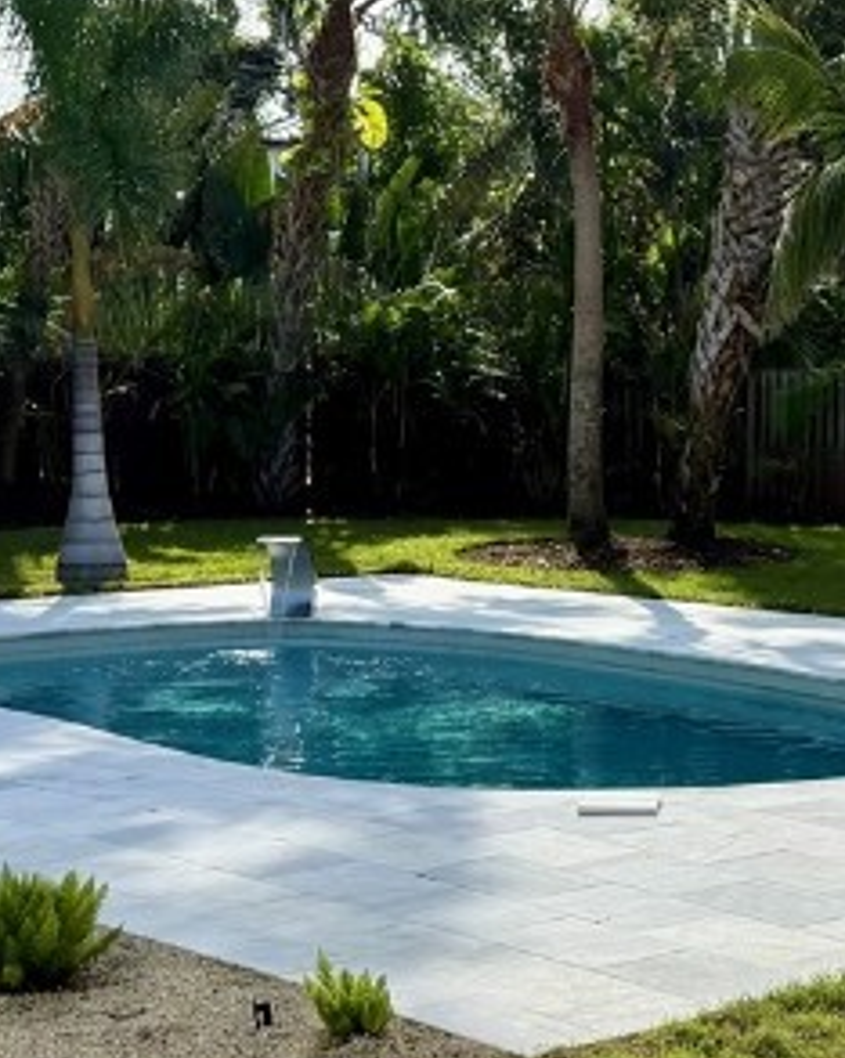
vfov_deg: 23.3
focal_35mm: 82
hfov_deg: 18.2
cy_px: 477
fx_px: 2566
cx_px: 849
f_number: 1.78
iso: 100
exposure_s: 1/3759
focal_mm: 6.76
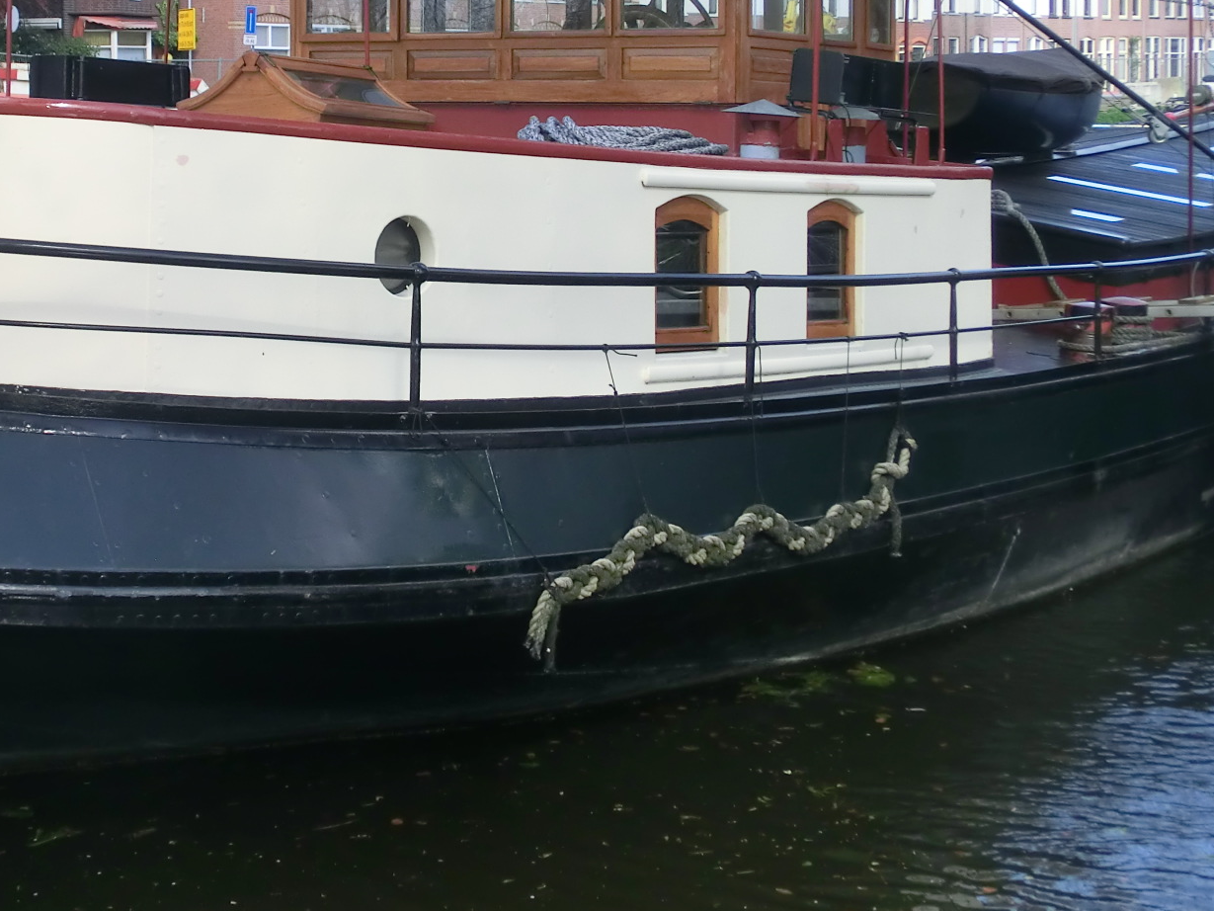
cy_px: 200
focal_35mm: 85
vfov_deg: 17.2
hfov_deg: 22.8
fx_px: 2981
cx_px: 336
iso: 80
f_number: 4.4
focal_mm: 9.09
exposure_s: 1/320
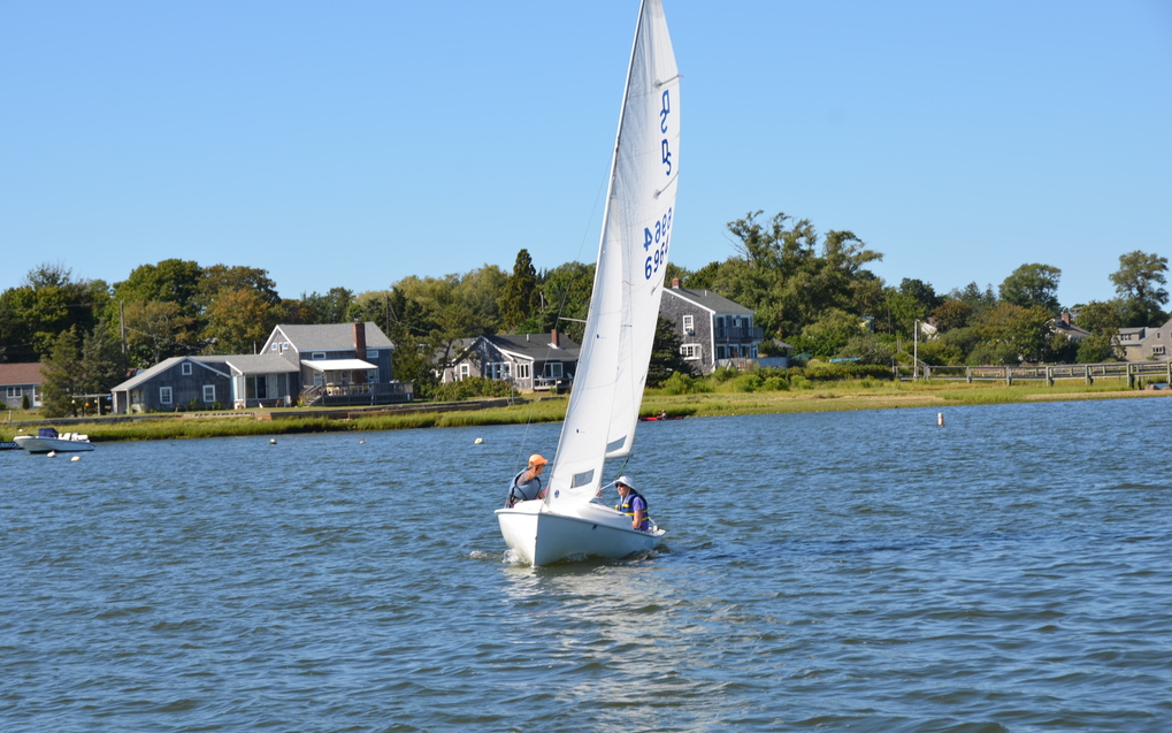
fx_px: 2939
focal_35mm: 92
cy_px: 372
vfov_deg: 14.2
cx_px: 587
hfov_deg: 22.6
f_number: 8
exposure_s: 1/250
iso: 100
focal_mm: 60
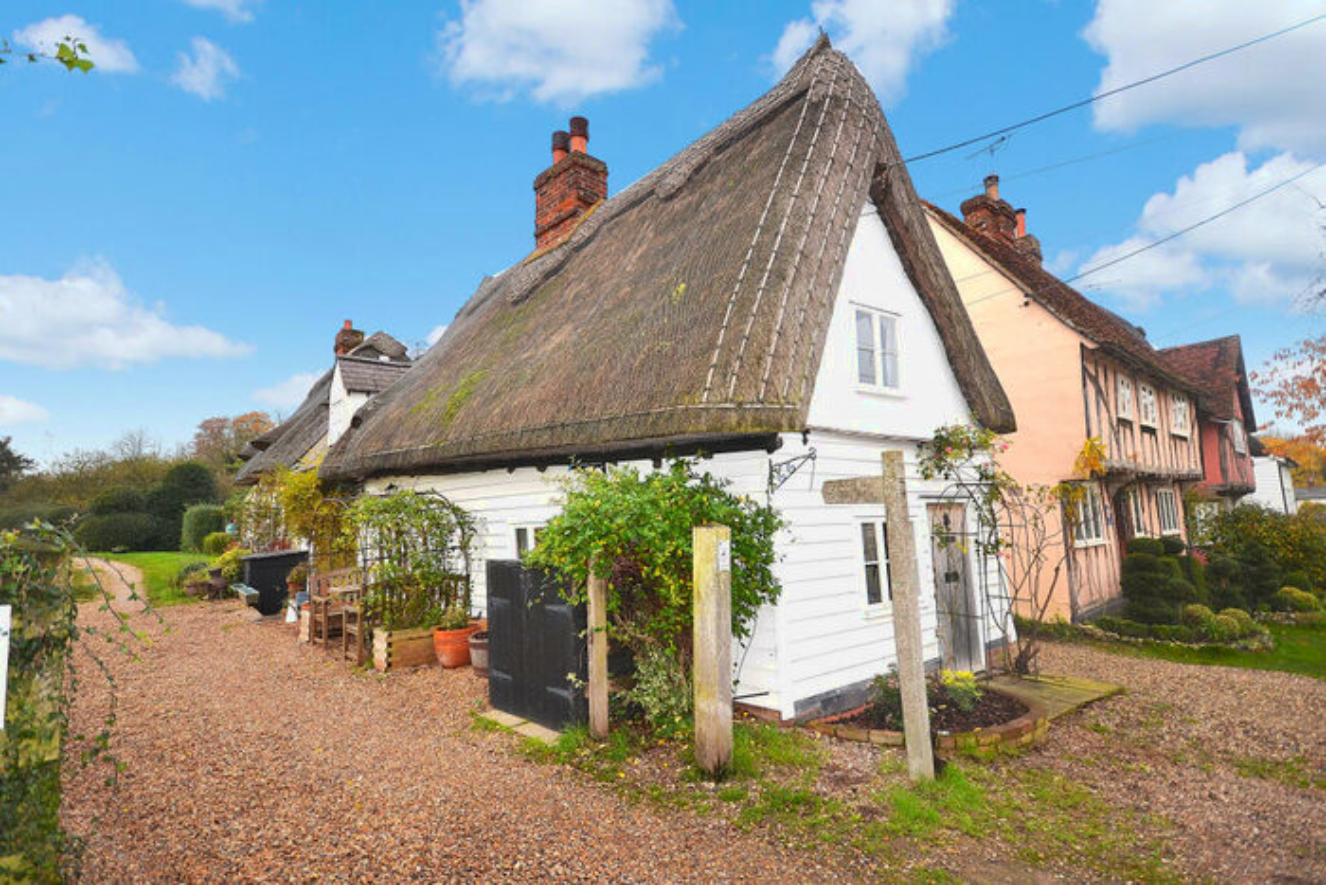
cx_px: 663
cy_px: 442
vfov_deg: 69.7
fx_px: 635
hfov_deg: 92.4
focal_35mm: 17
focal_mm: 11.5
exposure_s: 1/125
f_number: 4.2
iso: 140
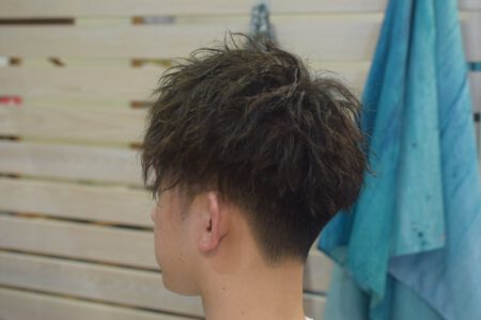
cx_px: 240
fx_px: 701
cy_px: 160
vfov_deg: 25.8
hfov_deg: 37.9
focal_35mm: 52
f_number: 2.8
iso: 1000
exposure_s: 1/80
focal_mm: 35
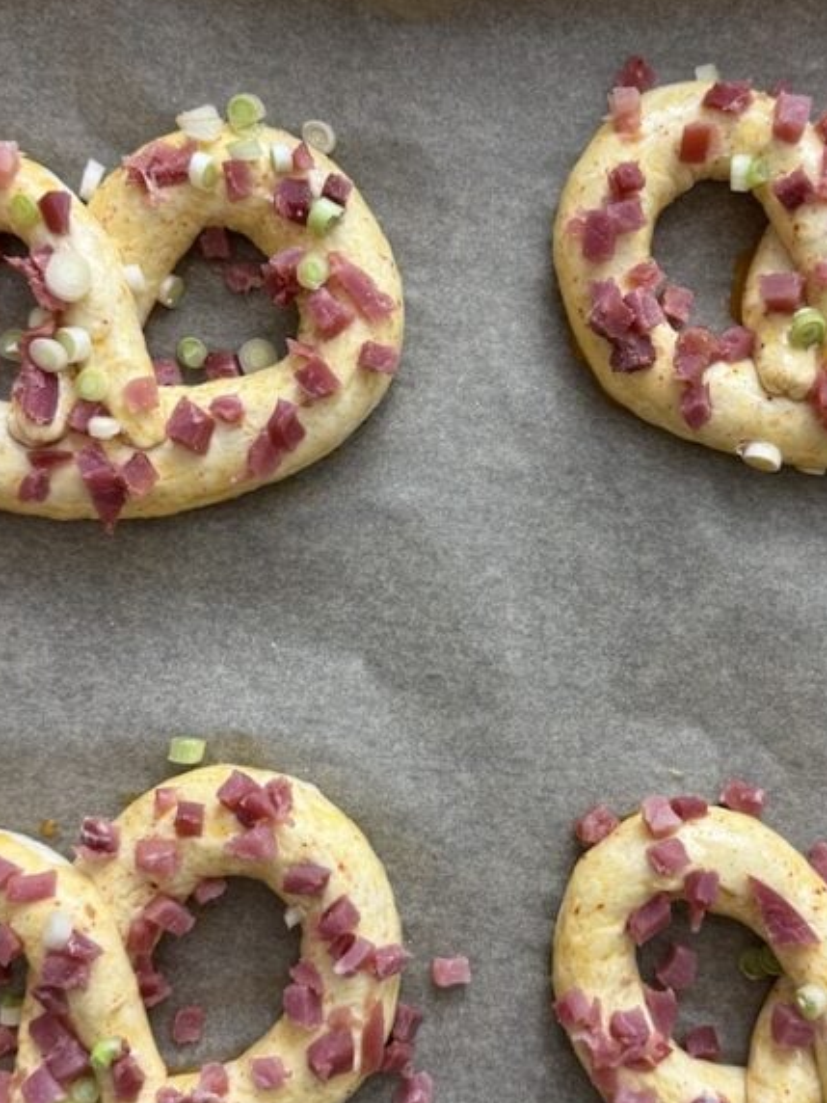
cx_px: 484
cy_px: 573
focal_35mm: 43
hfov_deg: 33.5
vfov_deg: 43.8
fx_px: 1370
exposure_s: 1/50
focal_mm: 6.76
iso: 200
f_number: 1.78
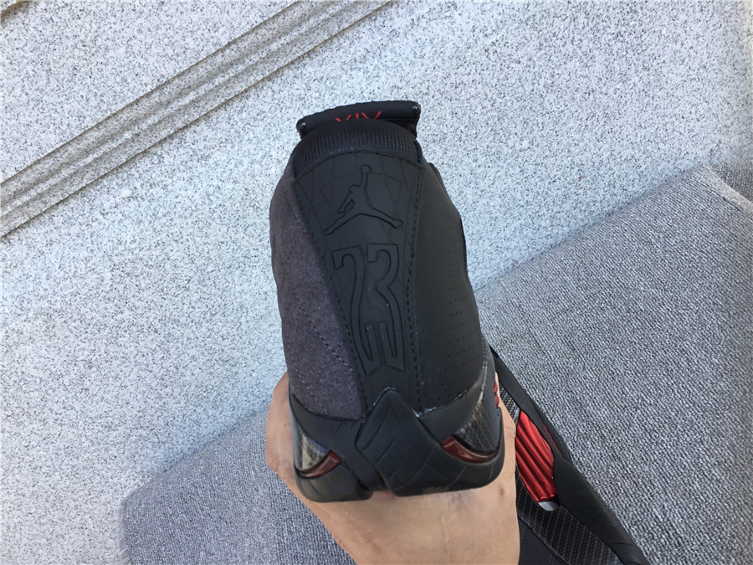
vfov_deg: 45.4
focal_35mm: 31
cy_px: 282
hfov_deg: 58.4
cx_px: 376
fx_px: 674
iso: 25
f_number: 2.4
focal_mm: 3.3
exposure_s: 1/337
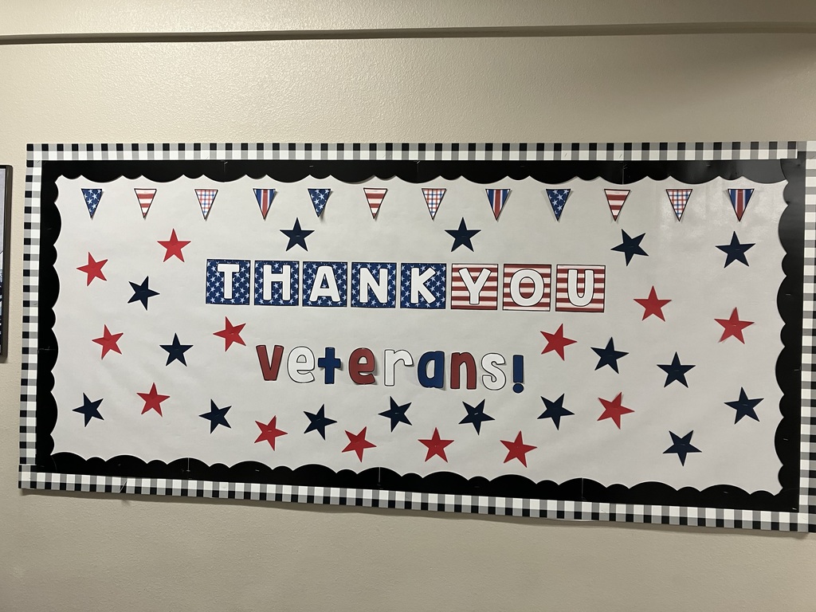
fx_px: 660
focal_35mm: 28
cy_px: 306
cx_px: 408
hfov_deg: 63.4
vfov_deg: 49.7
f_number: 1.8
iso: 80
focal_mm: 3.99
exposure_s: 1/60
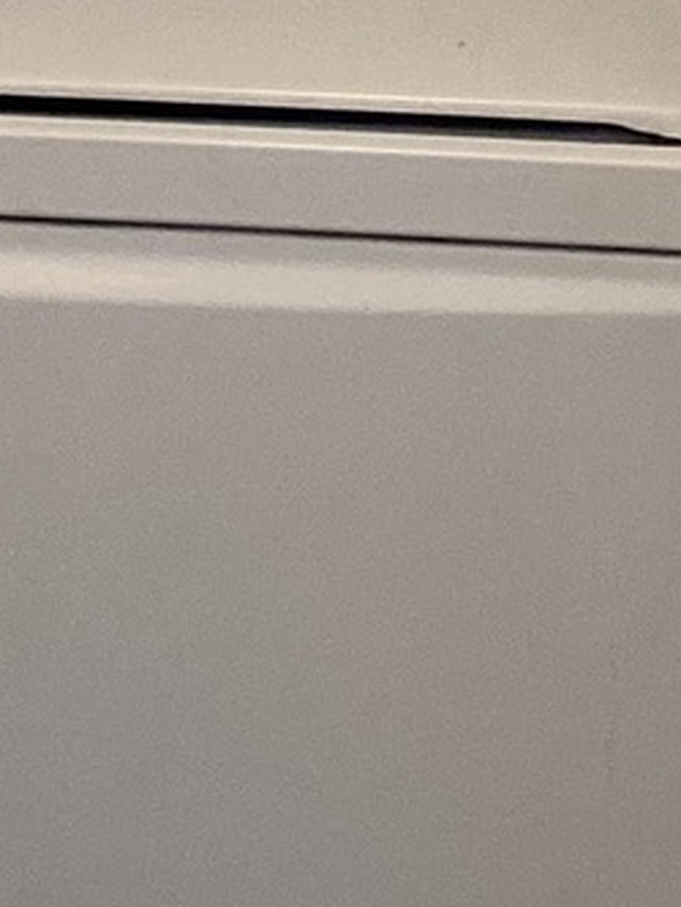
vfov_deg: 10.6
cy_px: -403
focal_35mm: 180
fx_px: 4718
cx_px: 46
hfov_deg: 8.2
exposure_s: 1/60
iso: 400
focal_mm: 4.25
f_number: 1.8
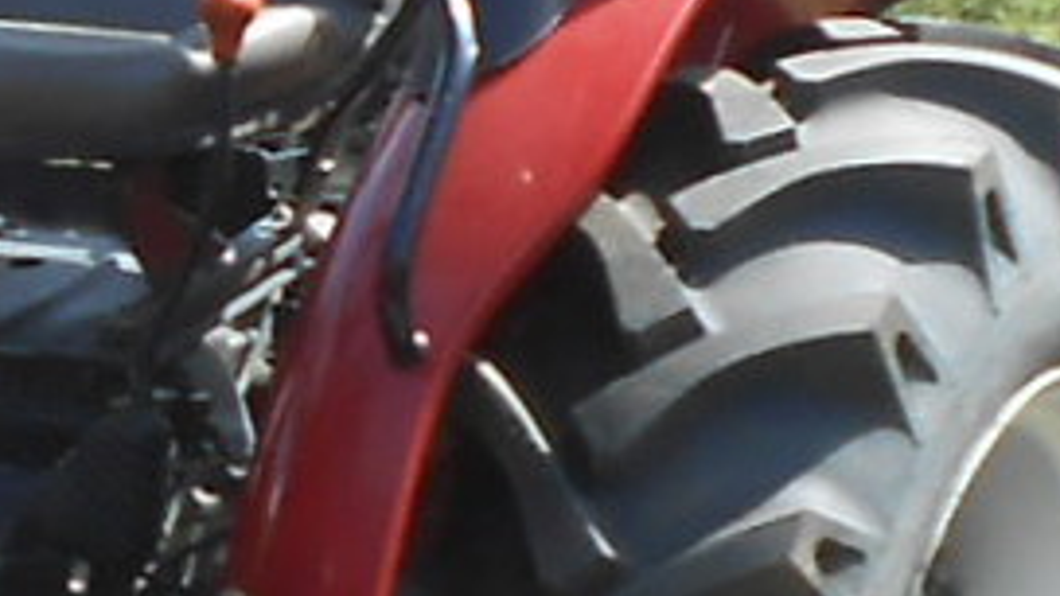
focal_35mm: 213
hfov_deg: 9.5
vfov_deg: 5.6
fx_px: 5987
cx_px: -1033
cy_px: 1130
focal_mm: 4.6
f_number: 3.5
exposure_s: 1/250
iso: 100
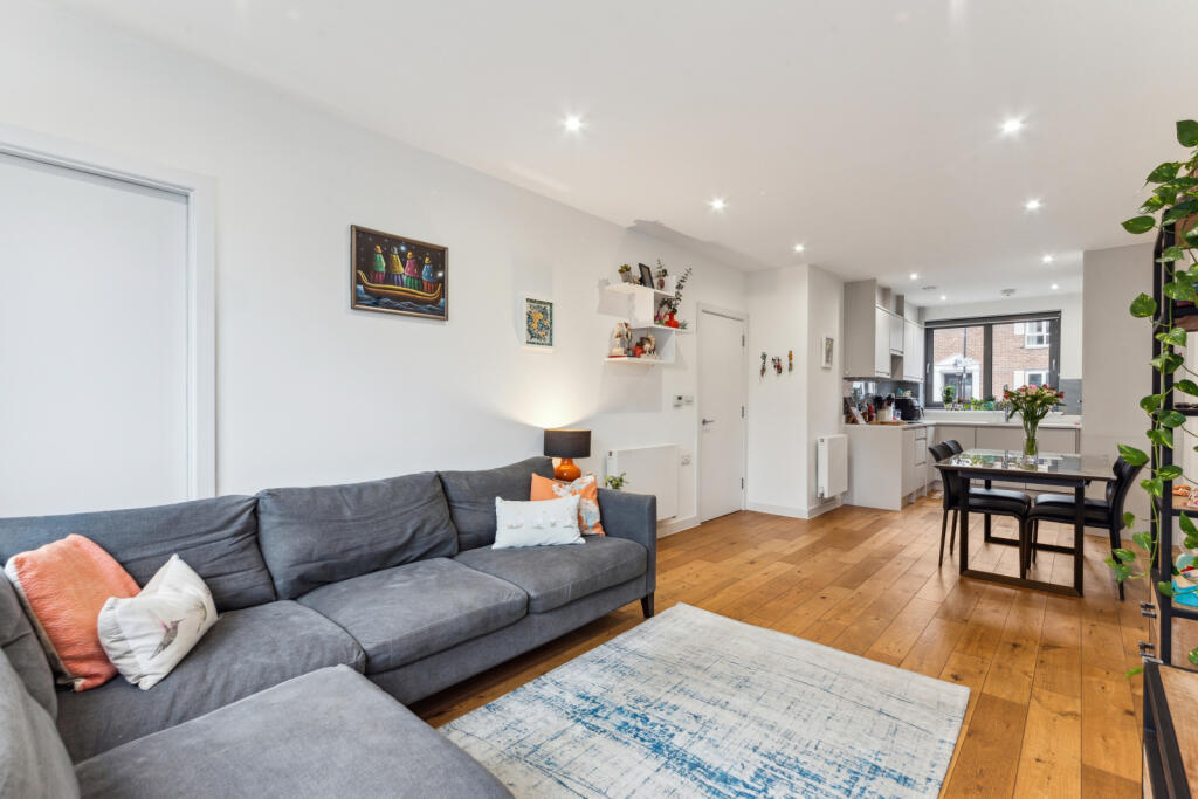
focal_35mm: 16
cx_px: 599
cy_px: 400
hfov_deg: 96.7
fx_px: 532
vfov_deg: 73.8
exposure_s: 1/25
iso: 400
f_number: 11
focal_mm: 16
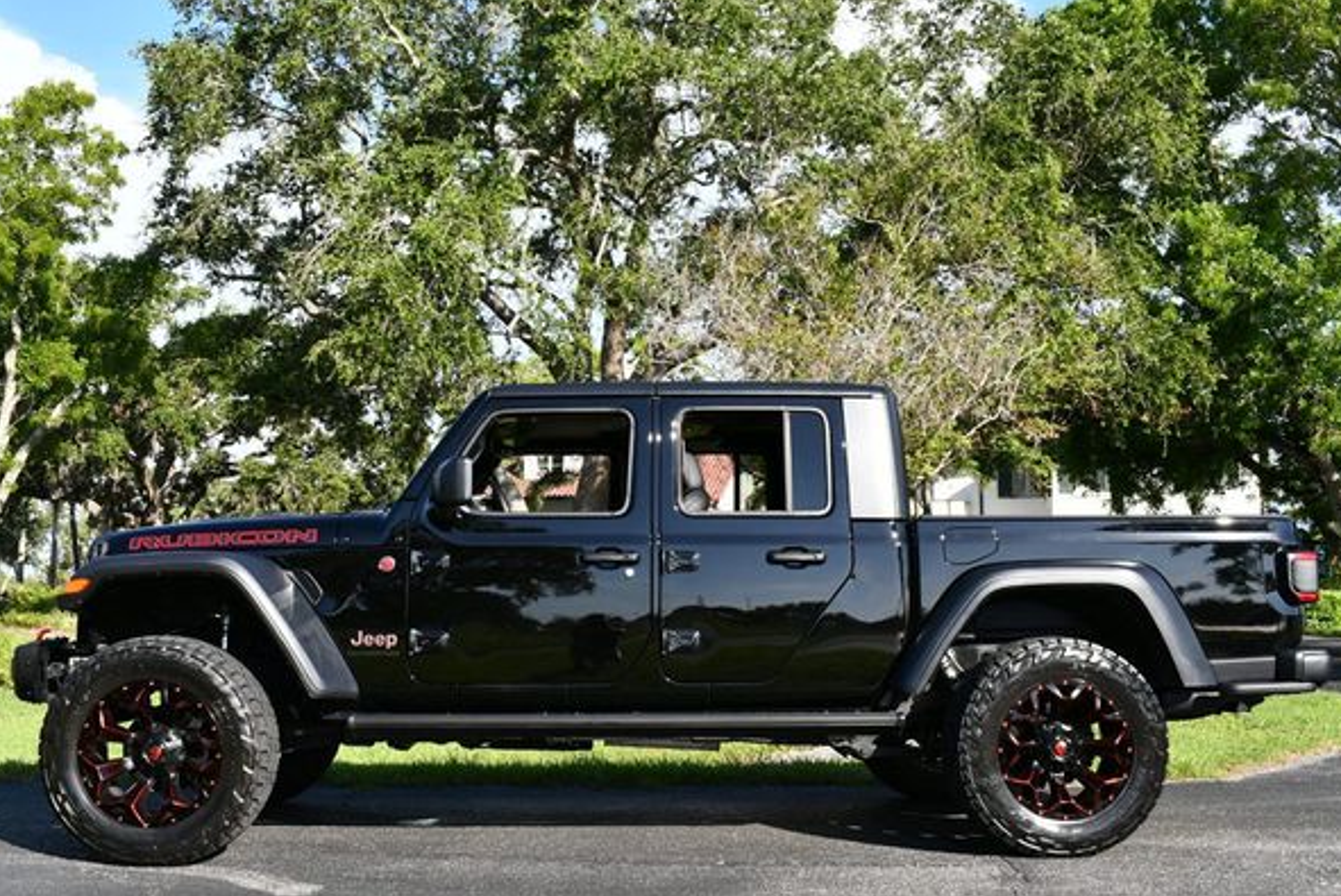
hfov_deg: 49.5
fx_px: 1454
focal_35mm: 39
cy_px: 479
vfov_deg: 34.3
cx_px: 647
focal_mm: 18
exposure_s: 1/250
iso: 180
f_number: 8
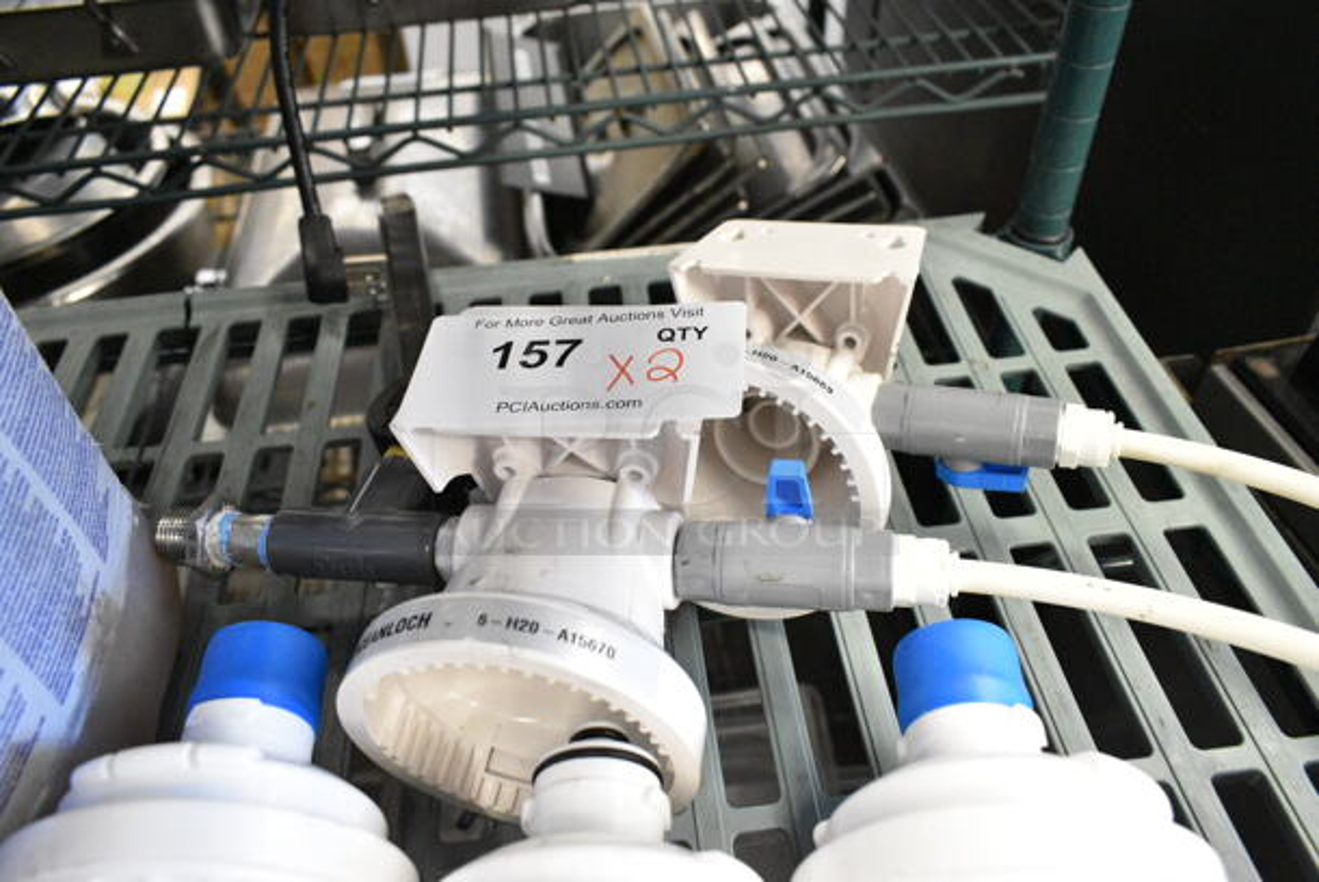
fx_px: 990
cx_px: 660
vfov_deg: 48.0
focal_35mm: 27
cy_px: 441
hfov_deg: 67.3
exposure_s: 1/160
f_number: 5
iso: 6400
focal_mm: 18
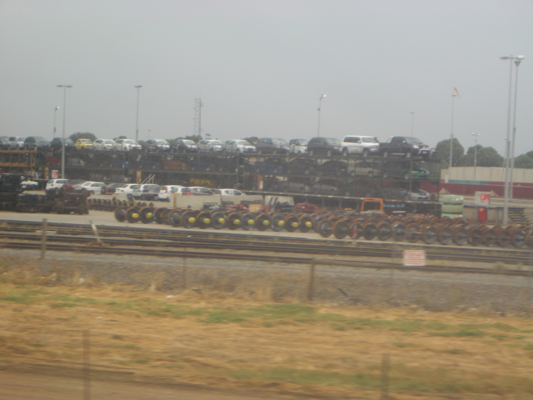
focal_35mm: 105
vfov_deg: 14.1
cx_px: 266
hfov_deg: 18.7
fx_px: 1617
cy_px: 200
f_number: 4.8
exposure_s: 1/100
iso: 50
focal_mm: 17.4
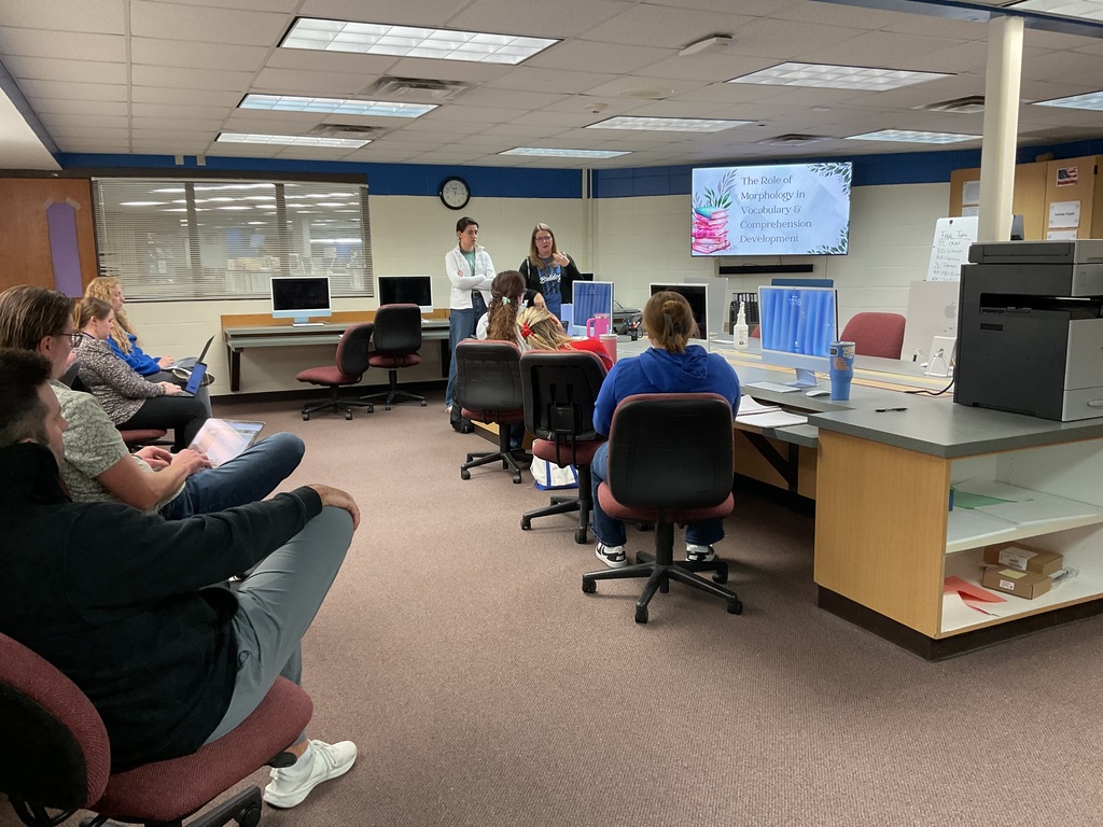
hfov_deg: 61.7
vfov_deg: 48.2
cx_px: 552
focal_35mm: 29
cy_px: 414
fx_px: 924
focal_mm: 3
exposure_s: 1/60
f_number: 1.8
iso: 125
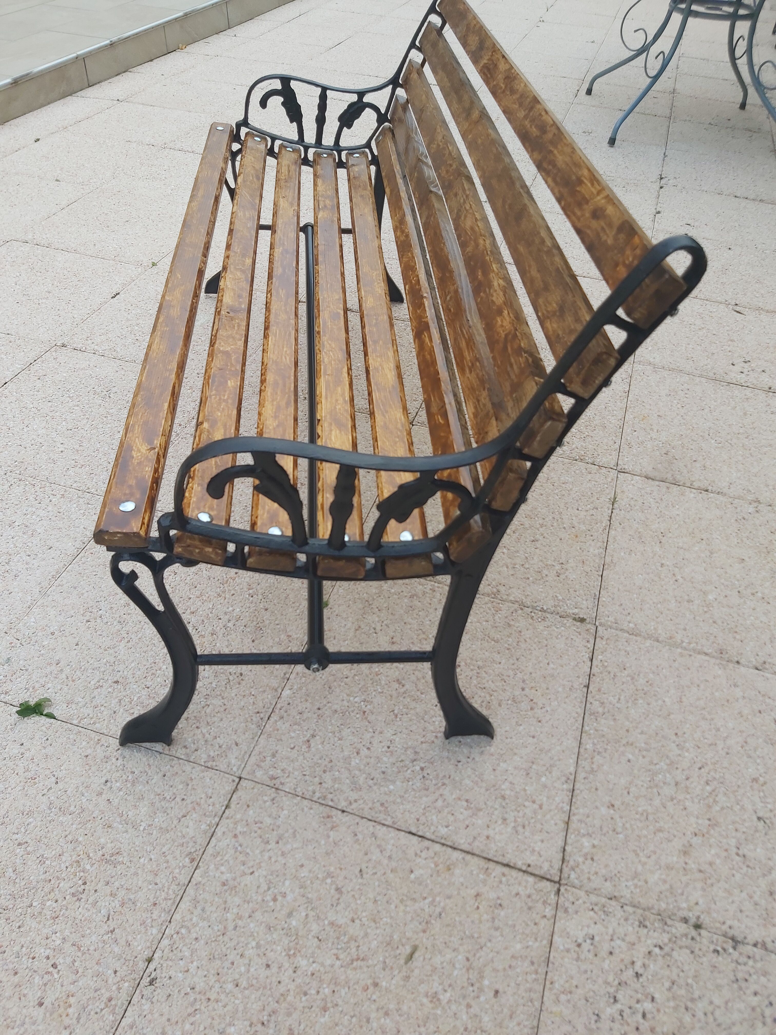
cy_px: 518
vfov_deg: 67.3
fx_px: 777
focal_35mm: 26
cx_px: 388
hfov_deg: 53.1
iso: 64
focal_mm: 3.92
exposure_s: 1/807
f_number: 1.7
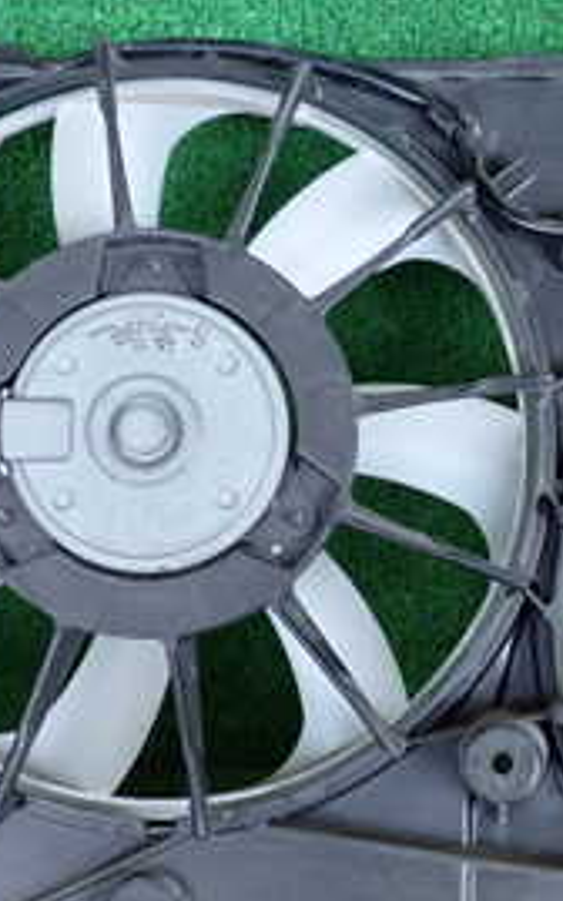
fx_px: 1744
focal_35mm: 71
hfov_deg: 18.0
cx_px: 526
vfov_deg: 28.9
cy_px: 536
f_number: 2.3
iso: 250
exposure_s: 1/125
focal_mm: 5.4
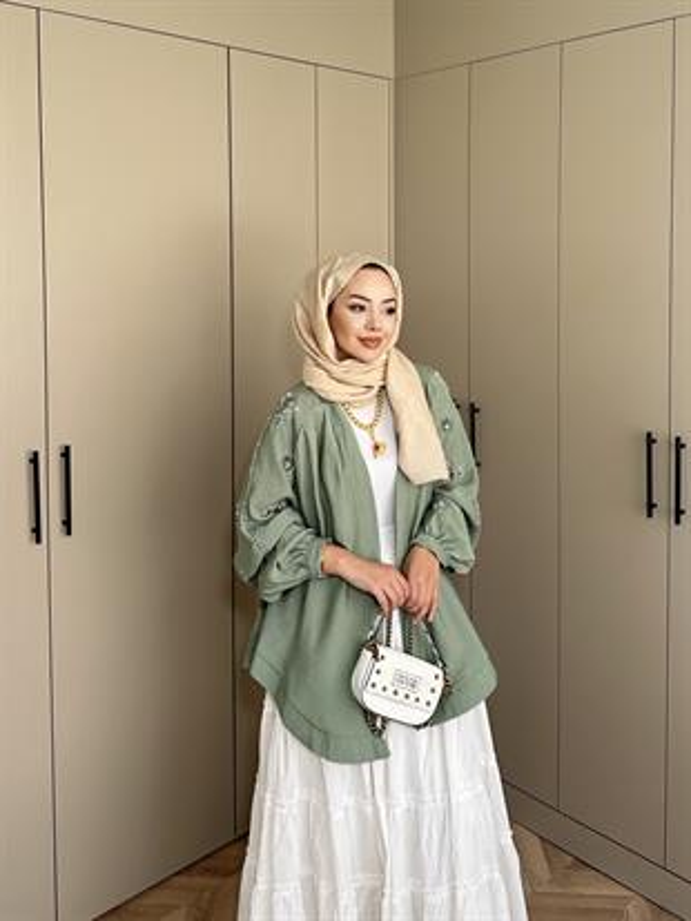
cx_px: 346
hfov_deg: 56.8
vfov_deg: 71.6
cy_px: 460
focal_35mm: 24
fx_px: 638
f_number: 1.78
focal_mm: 6.86
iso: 80
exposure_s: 1/121
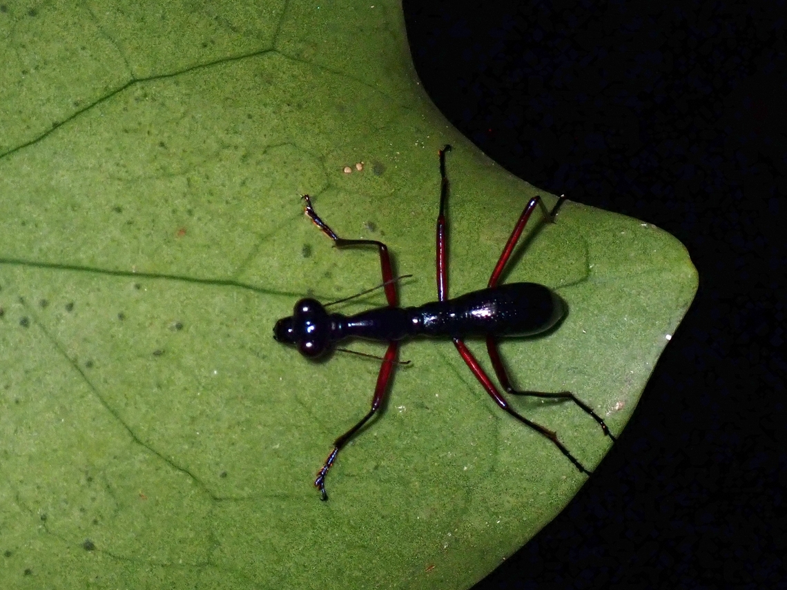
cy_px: 295
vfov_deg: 14.8
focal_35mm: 100
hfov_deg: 19.6
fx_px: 2274
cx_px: 394
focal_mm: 18
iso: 250
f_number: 6.3
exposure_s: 1/200
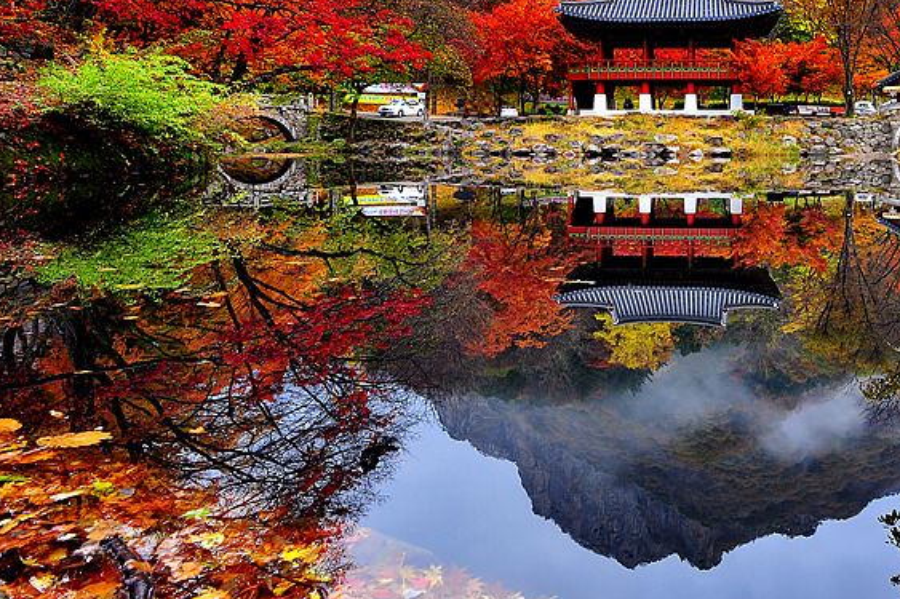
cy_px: 137
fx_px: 800
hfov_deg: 56.3
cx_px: 655
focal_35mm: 32
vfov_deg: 39.8
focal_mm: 20
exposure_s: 1/8
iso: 200
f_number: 11
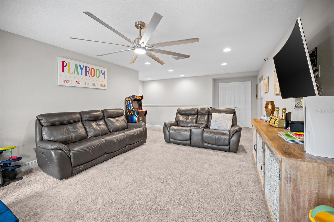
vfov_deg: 81.2
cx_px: 167
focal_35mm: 14
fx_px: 130
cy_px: 111
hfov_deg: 104.3
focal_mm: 14
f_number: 4
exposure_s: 1
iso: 100
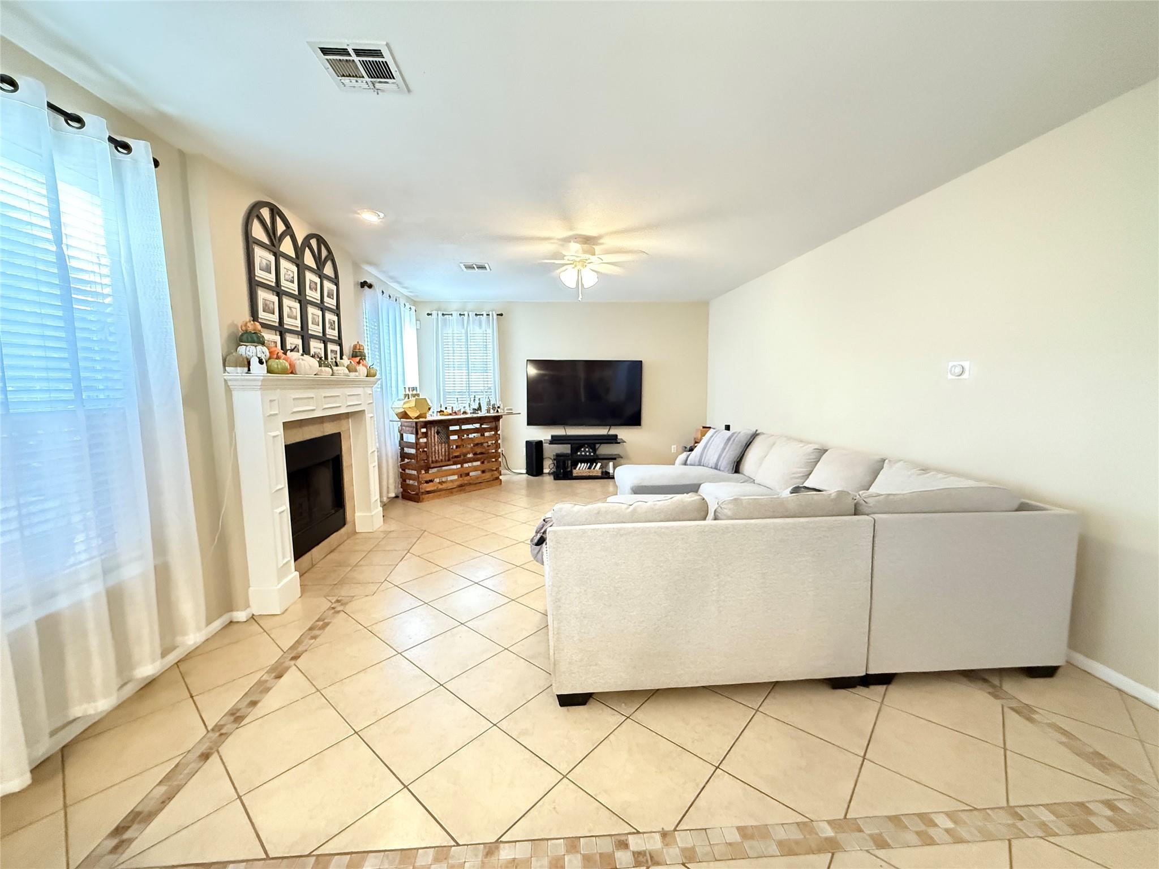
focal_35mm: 14
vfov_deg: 85.7
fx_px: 469
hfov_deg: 102.1
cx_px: 580
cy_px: 434
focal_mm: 2.22
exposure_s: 1/60
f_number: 2.2
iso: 1000
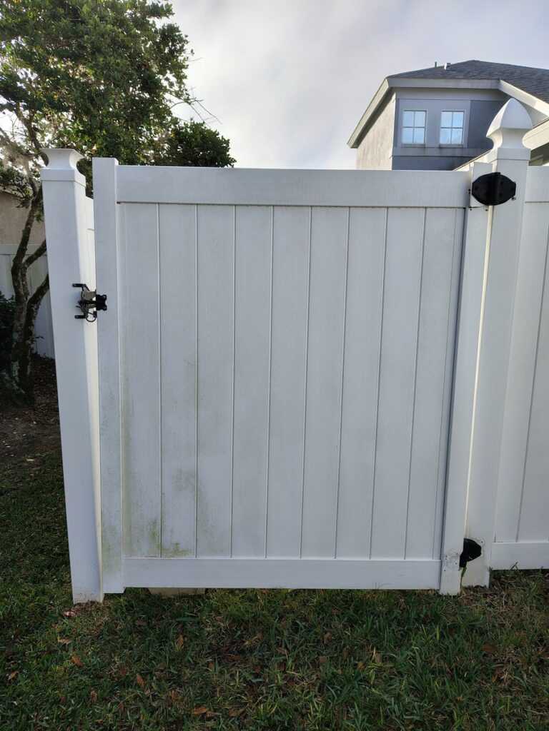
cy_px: 366
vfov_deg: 71.6
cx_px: 274
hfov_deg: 56.8
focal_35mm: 24
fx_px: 508
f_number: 1.8
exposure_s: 1/470
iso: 100
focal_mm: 5.56
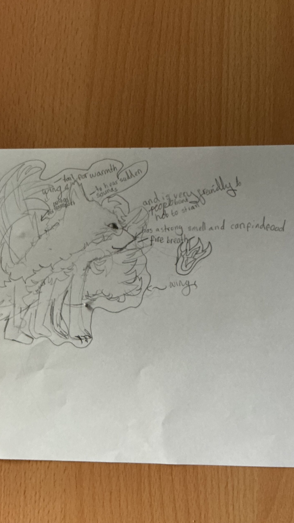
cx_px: 154
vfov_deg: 61.0
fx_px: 443
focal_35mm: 32
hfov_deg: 36.7
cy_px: 260
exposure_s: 1/30
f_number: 1.8
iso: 250
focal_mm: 3
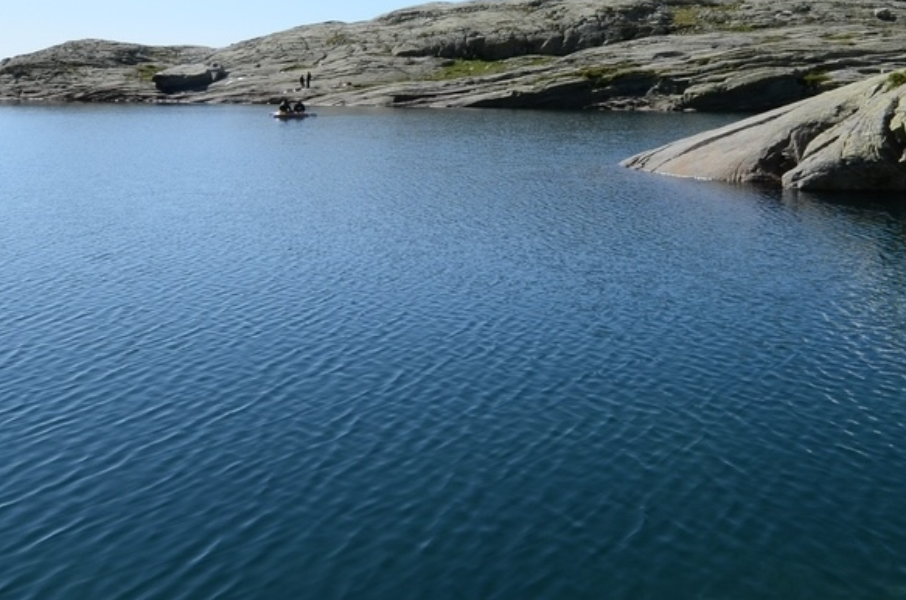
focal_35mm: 38
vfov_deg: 32.5
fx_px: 954
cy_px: 21
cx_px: 729
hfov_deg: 47.9
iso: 100
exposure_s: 1/250
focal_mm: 10
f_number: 8
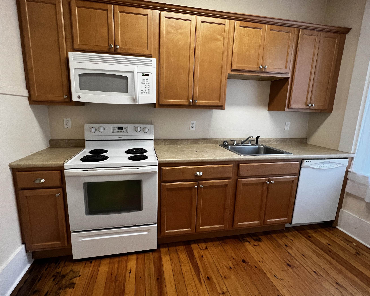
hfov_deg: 96.7
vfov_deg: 84.0
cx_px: 175
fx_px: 164
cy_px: 141
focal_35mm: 15
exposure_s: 1/60
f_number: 1.8
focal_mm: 1.57
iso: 320
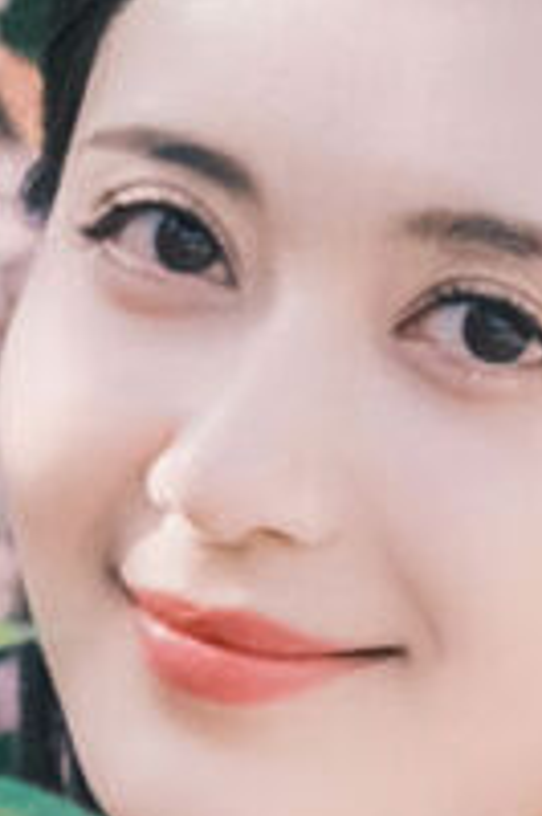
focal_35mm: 1597
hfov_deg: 0.9
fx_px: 36125
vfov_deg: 1.3
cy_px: 528
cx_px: 375
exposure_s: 1/500
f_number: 6.3
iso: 1600
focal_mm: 135
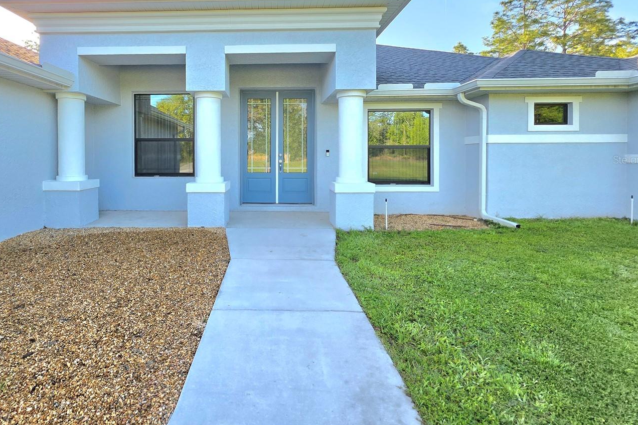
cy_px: 160
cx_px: 260
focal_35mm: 17
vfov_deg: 69.3
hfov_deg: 92.2
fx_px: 301
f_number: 1.9
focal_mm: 2.2
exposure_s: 1/769
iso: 64
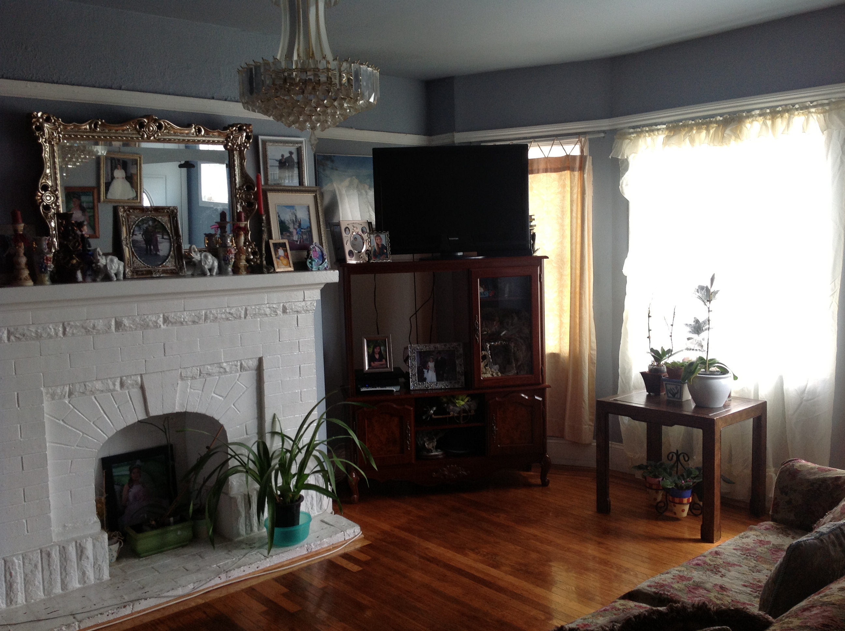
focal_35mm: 35
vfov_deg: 40.6
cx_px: 422
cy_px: 316
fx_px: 853
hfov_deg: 52.7
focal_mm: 4.28
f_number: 2.4
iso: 64
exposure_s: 1/60
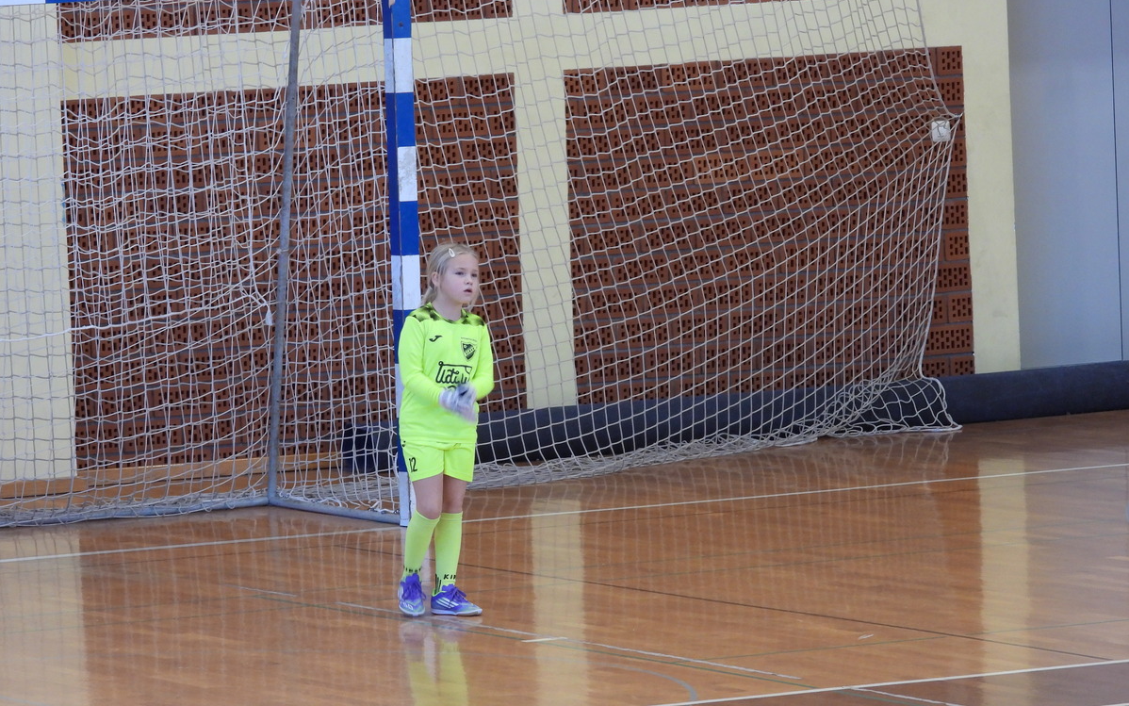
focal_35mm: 292
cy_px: 384
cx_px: 564
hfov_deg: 7.2
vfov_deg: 4.5
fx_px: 8985
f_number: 4.5
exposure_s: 1/50
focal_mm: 49.5
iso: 400
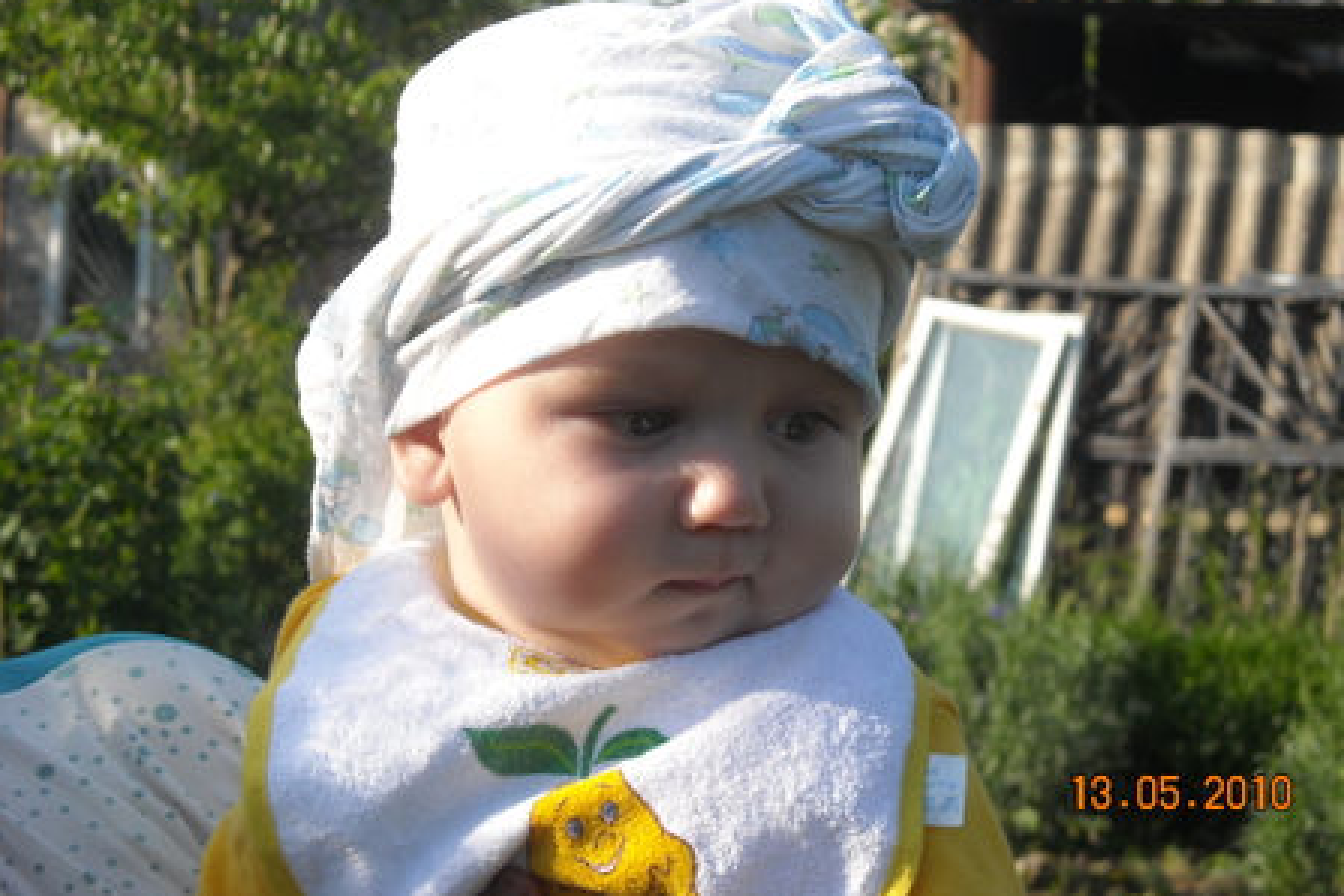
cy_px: 391
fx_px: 4106
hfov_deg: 18.6
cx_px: 674
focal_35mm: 110
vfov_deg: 12.5
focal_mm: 17.1
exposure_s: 1/284
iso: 64
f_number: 4.7
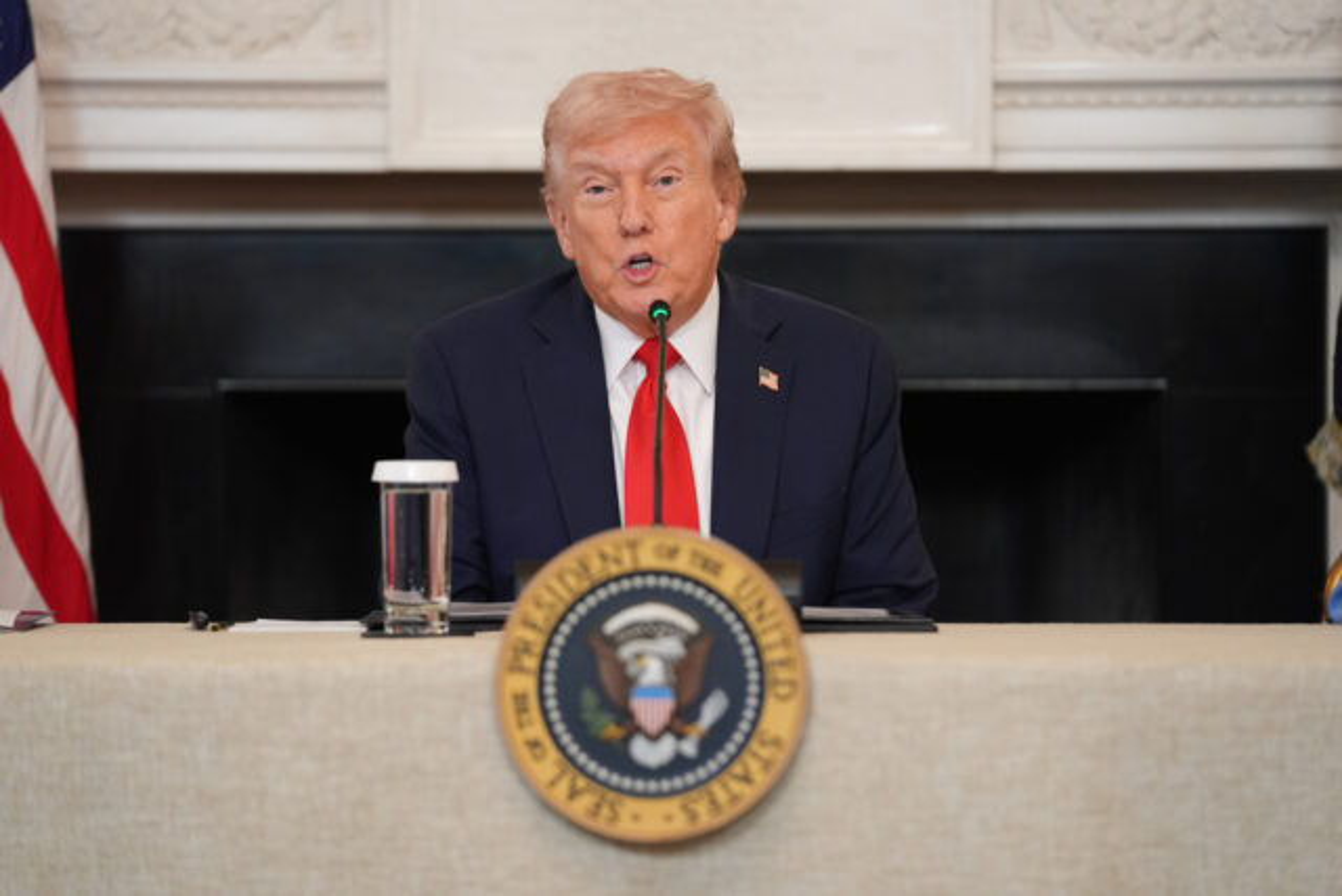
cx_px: 671
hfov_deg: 15.1
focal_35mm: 136
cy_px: 448
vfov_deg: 10.1
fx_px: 5071
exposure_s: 1/200
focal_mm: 136
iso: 2500
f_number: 2.8
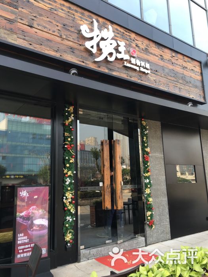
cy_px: 138
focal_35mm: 29
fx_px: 232
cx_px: 104
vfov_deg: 61.7
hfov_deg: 48.2
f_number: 2.2
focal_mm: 4.15
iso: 25
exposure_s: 1/126
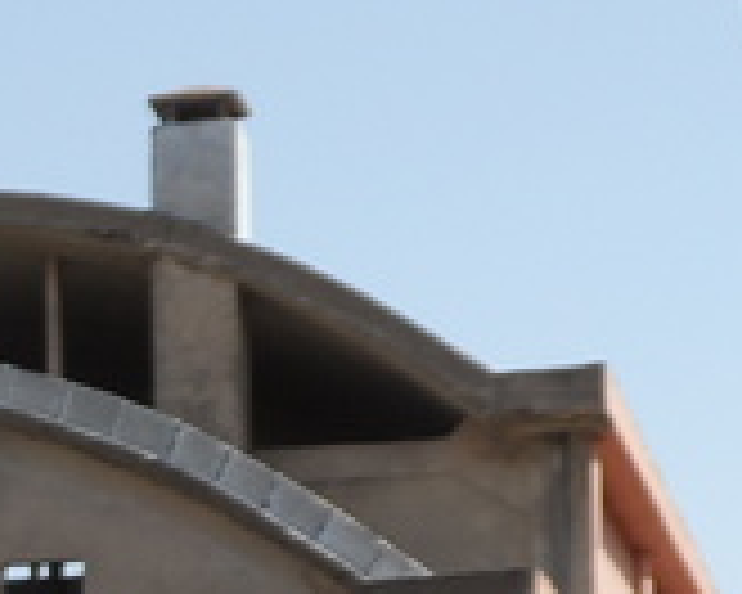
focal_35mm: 206
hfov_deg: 8.7
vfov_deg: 7.3
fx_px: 4524
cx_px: -886
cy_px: 1026
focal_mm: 8
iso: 80
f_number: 3.9
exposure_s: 1/750
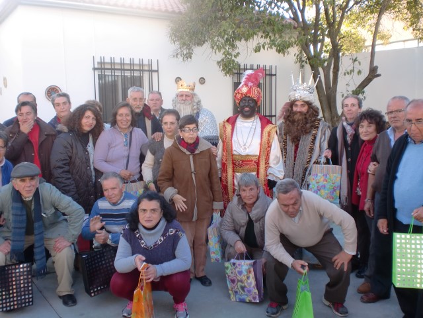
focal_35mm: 35
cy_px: 159
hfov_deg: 52.6
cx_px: 212
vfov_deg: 40.7
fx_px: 428
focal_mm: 6.3
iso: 64
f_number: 3.1
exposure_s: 1/80
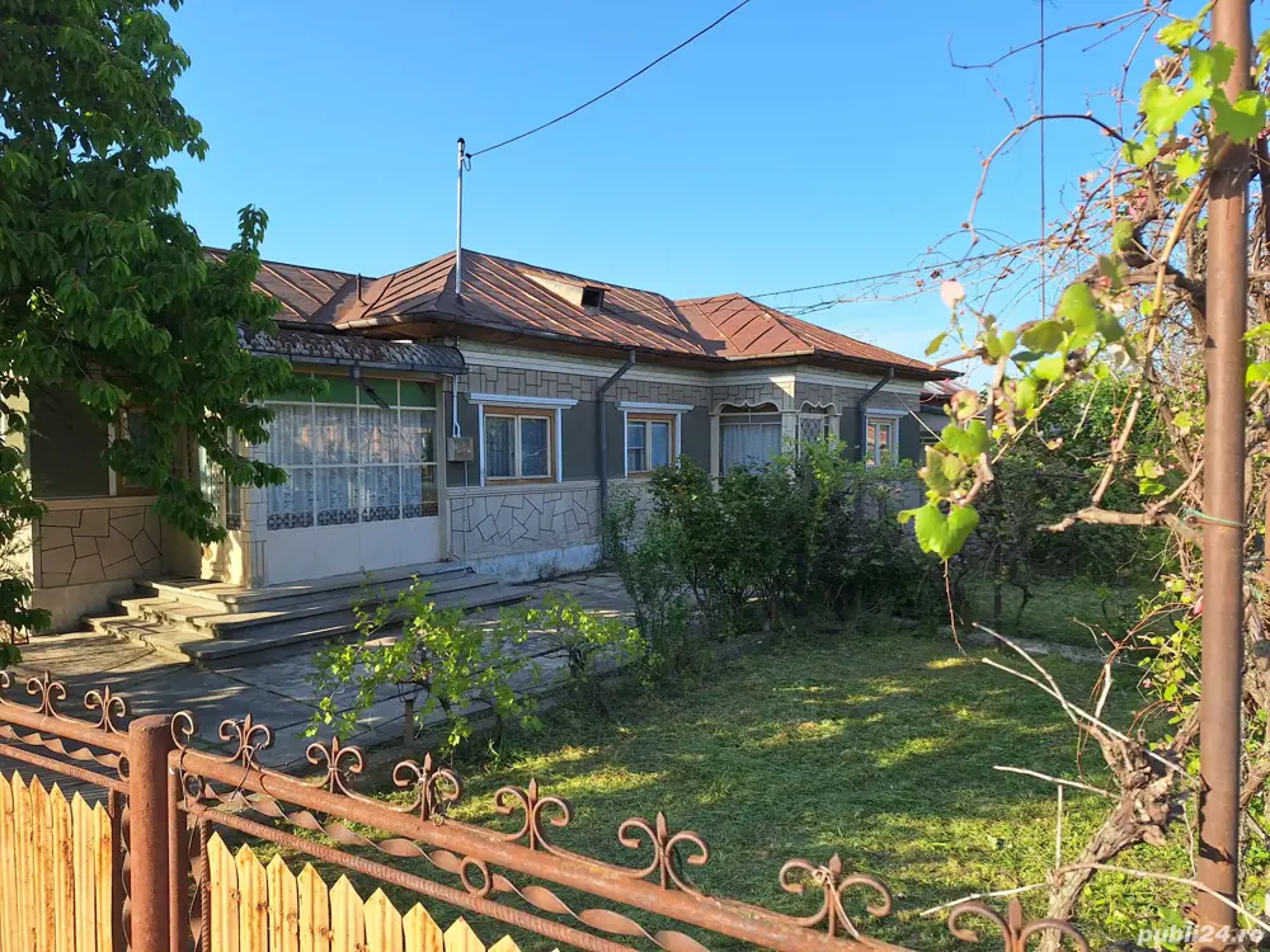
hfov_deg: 73.9
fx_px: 844
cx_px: 635
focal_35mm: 23
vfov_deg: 58.9
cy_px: 476
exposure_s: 1/1346
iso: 40
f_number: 1.8
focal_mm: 5.54
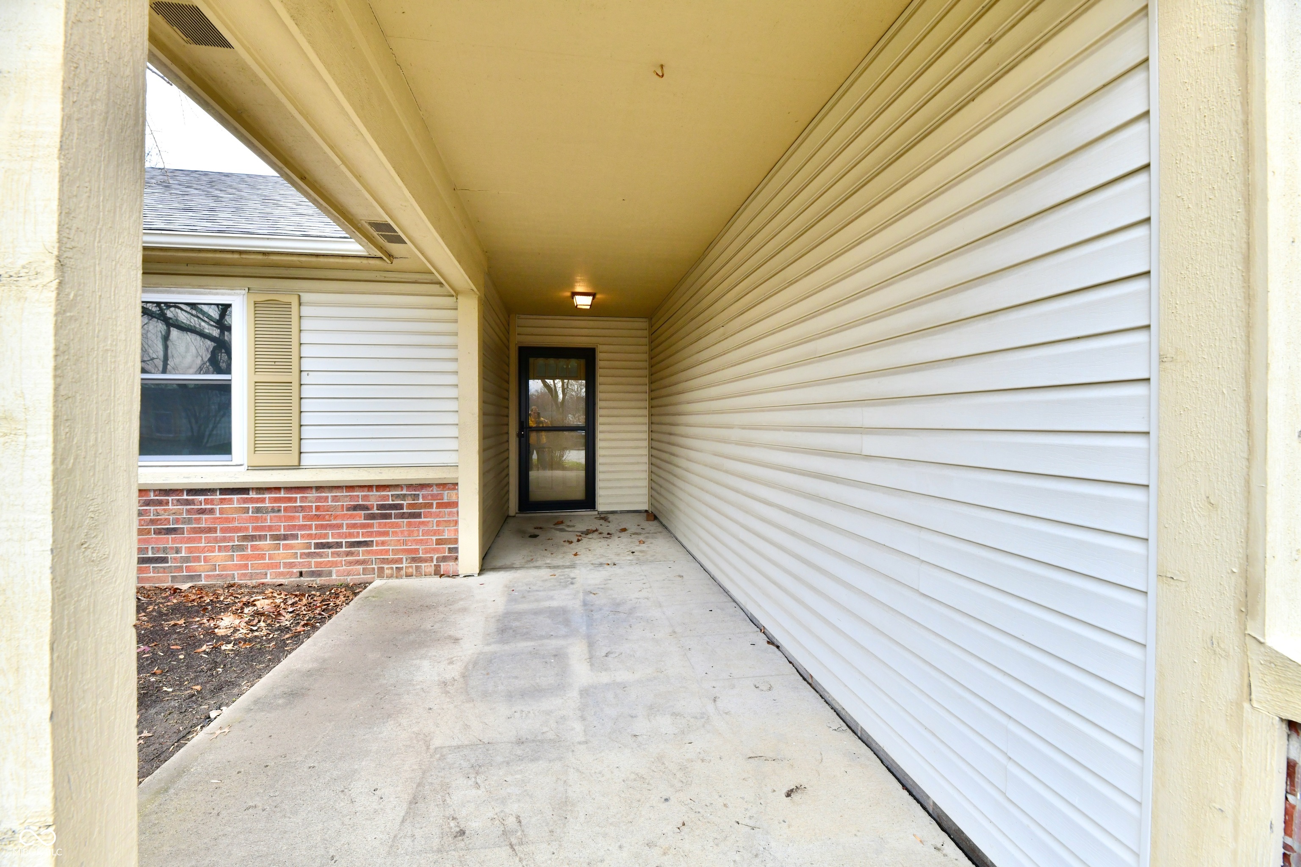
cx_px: 650
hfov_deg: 104.3
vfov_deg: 81.2
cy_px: 434
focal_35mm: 14
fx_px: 506
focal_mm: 14
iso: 640
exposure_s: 1/320
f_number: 9
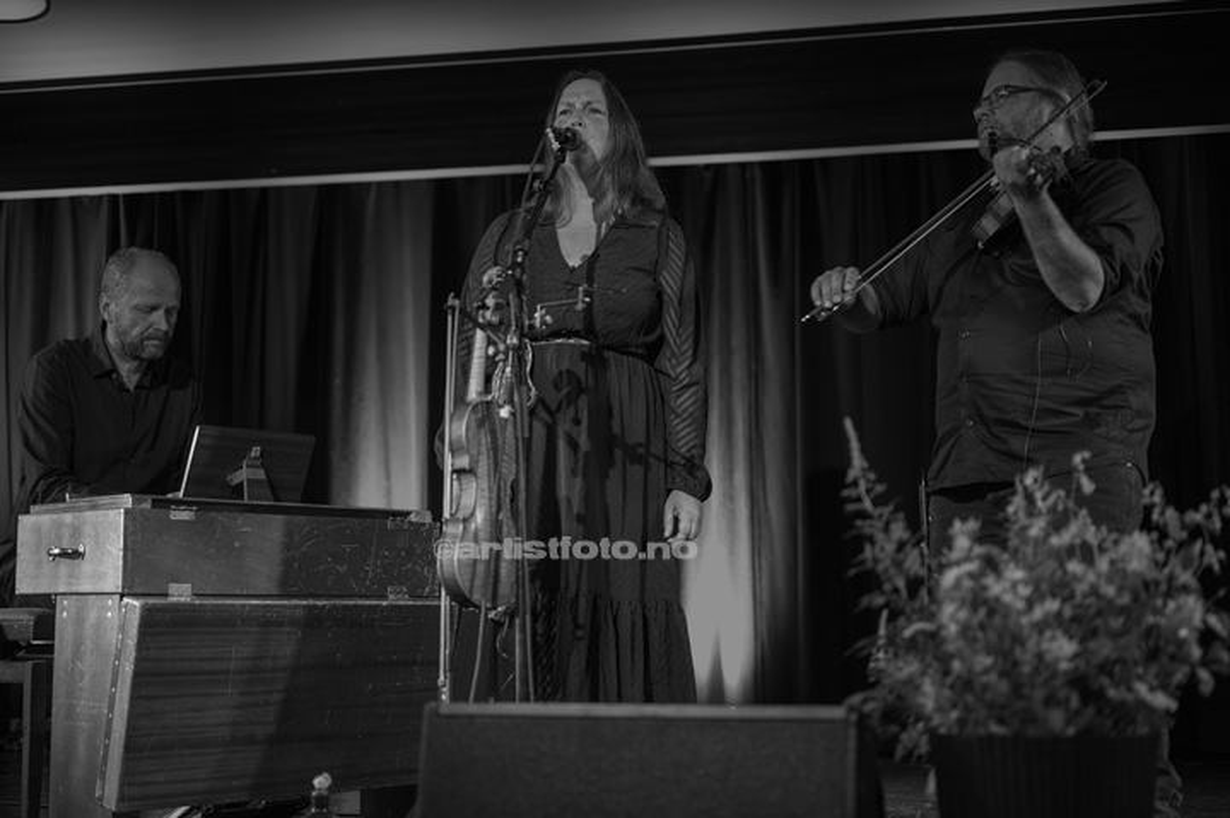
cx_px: 615
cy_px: 409
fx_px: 1707
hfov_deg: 39.6
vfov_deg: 27.0
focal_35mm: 50
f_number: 1.8
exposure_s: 1/80
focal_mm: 50
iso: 400
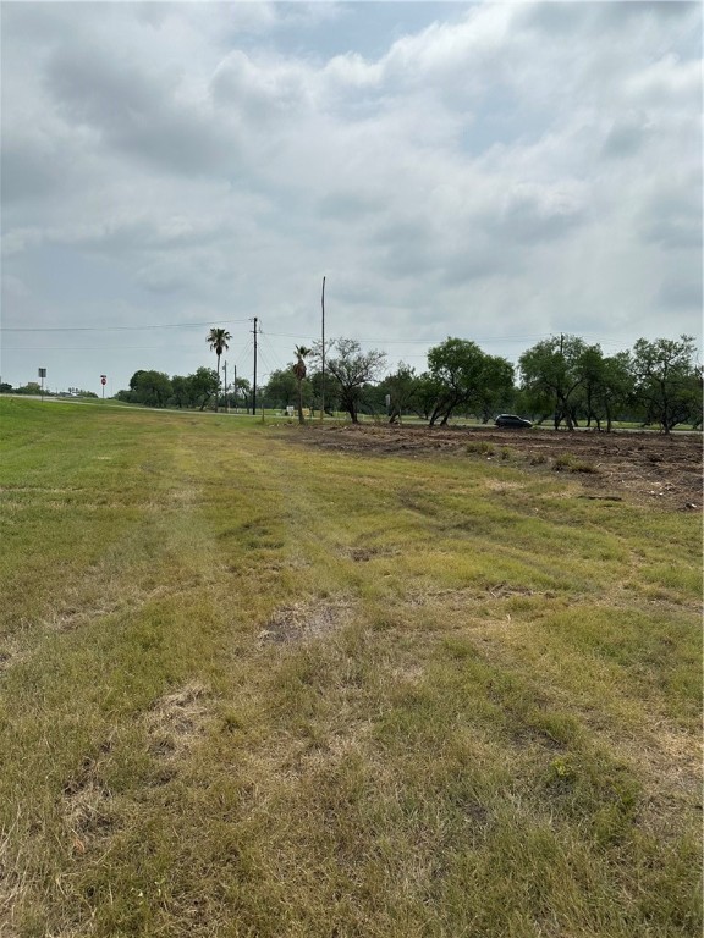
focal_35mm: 24
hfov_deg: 56.8
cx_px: 352
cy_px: 469
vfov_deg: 71.6
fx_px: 651
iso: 80
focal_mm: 6.86
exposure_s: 1/12048
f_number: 1.78
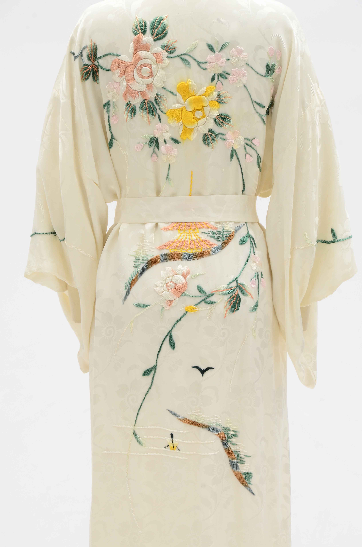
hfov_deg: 8.7
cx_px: 181
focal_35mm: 158
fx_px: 2386
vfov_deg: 13.1
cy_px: 274
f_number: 11
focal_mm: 105
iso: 400
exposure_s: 1/80
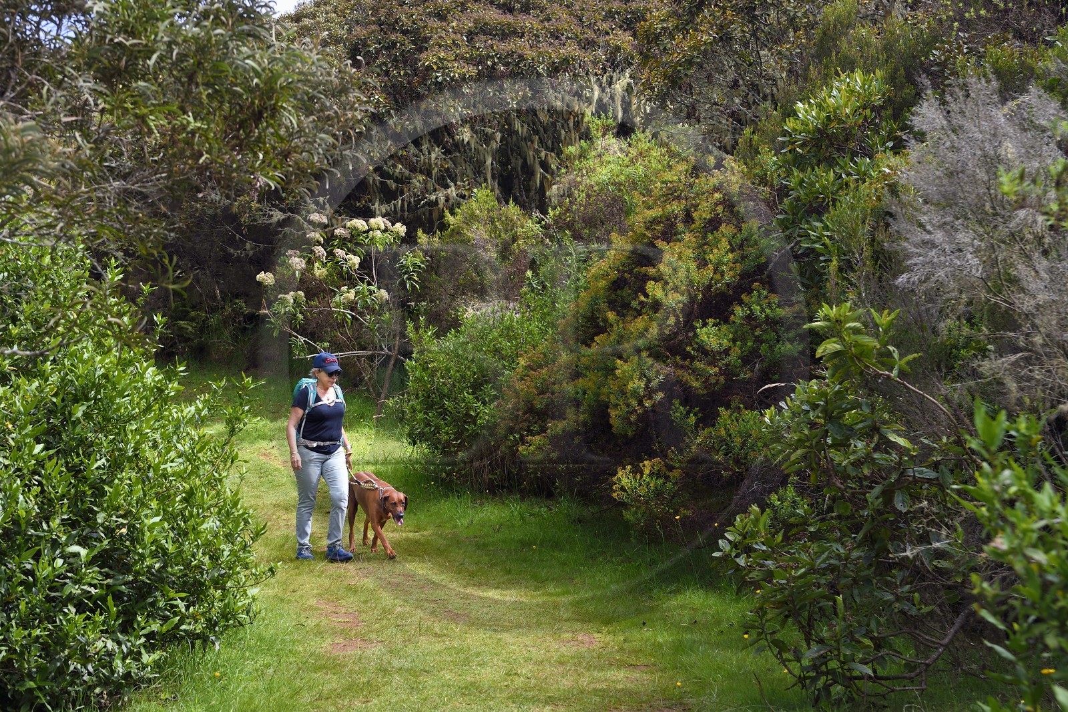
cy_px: 356
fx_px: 1542
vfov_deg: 26.0
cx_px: 534
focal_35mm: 52
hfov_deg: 38.2
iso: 200
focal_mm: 52
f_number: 7.1
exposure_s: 1/250
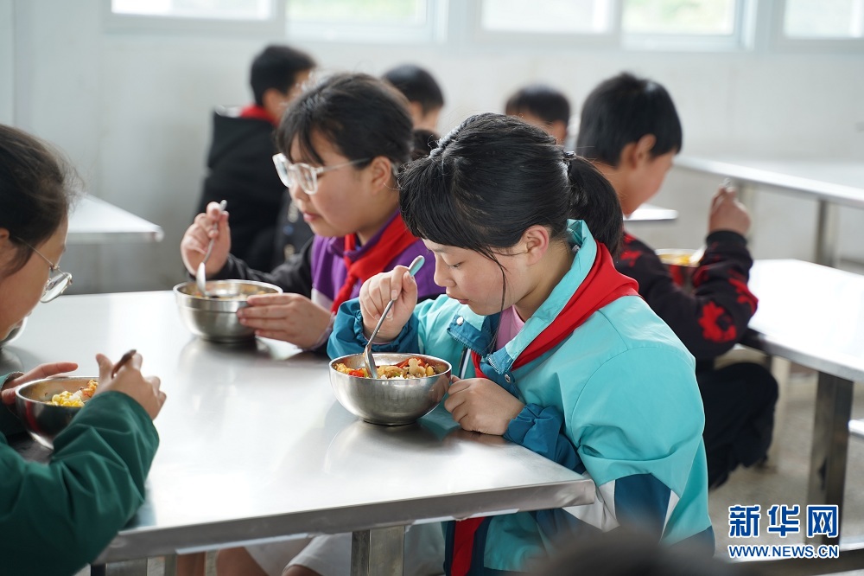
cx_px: 432
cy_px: 288
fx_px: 1799
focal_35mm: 75
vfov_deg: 18.2
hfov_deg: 27.0
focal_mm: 75
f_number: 2.8
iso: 320
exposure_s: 1/80
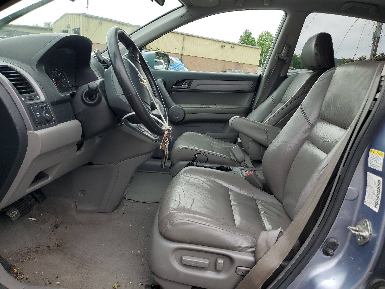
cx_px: 192
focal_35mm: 26
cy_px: 144
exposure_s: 1/370
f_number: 1.5
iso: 50
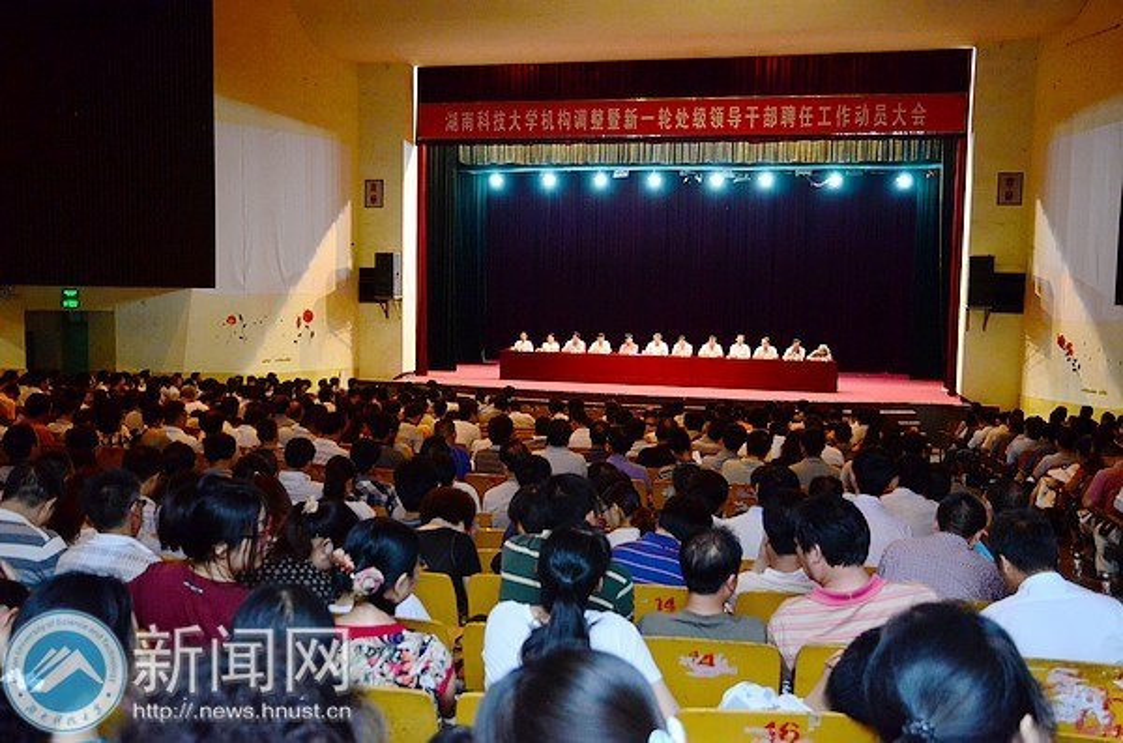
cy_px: 372
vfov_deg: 39.8
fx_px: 1027
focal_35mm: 33
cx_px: 562
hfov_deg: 57.3
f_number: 4
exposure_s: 1/80
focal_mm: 22
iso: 2500
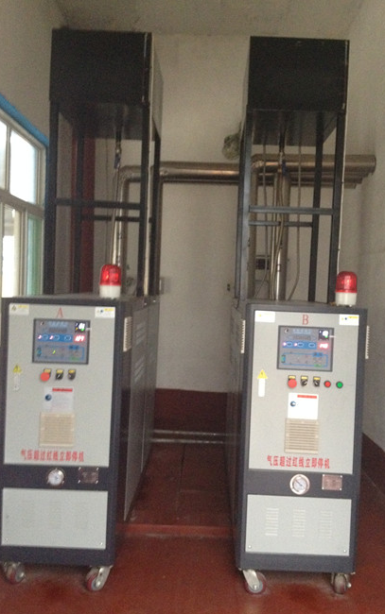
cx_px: 210
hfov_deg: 33.6
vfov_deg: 51.5
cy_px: 307
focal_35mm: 38
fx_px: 637
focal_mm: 4.28
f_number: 2.4
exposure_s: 1/15
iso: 500
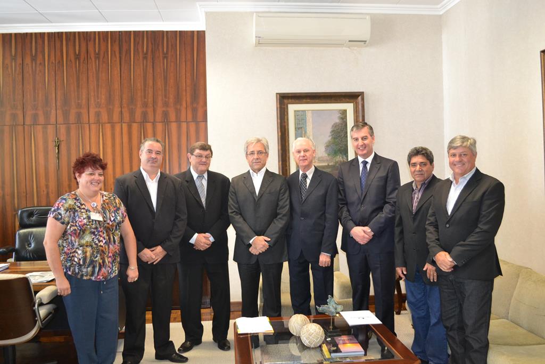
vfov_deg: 40.0
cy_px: 182
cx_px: 272
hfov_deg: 57.2
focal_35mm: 33
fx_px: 500
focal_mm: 22
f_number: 3.8
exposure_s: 1/60
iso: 2000
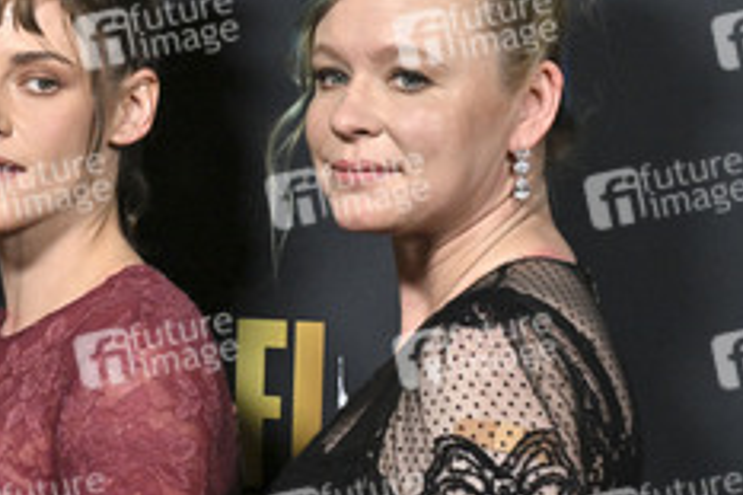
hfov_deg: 15.8
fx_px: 2640
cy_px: 271
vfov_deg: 10.7
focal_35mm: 128
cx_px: 72
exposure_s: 1/320
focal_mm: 66
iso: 2500
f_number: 6.3
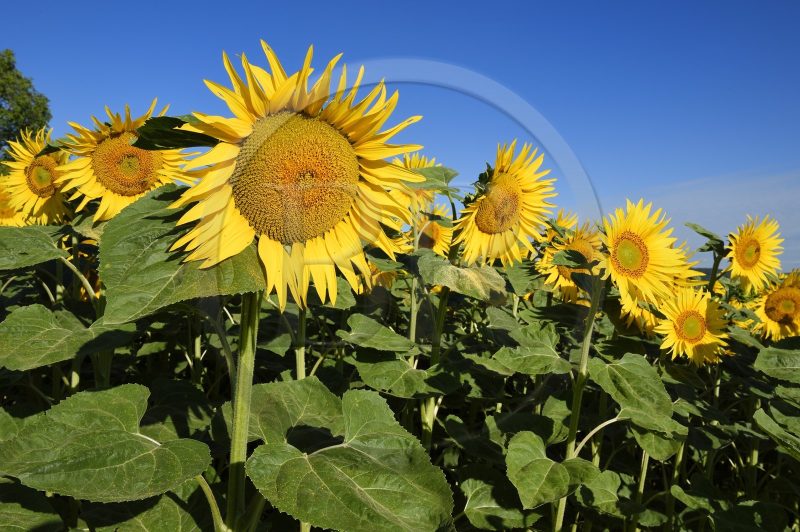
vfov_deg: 41.0
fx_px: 711
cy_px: 266
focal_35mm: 32
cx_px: 400
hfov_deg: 58.8
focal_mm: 32
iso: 200
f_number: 18
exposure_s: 1/125
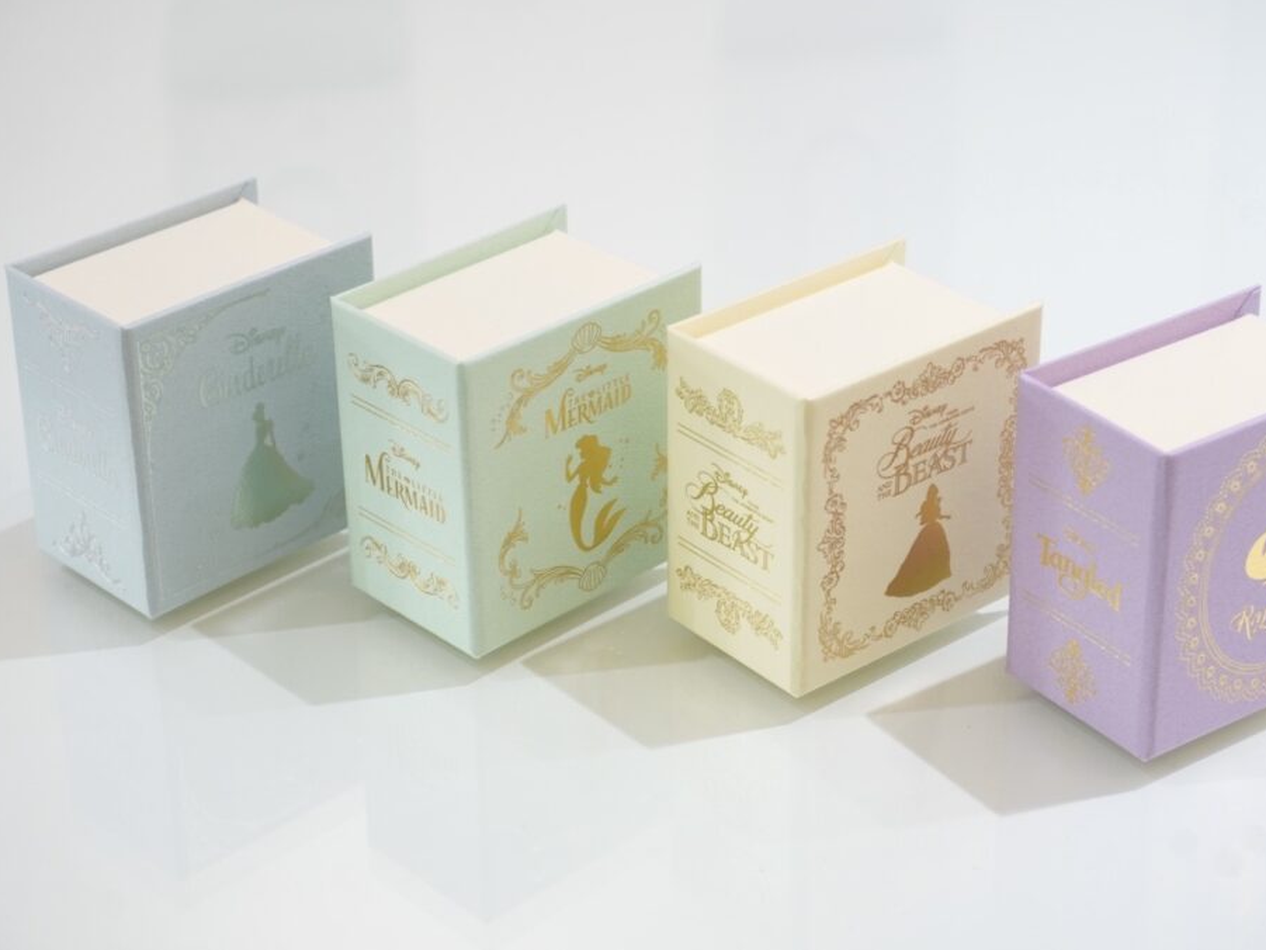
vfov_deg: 18.0
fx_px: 2999
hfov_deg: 23.8
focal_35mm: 82
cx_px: 703
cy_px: 474
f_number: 8
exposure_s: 1/20
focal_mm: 50
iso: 400
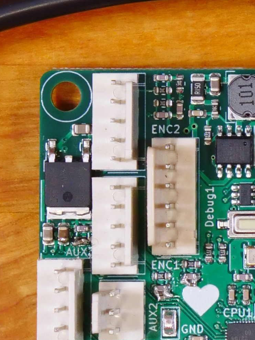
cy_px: 66
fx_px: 2779
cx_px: 425
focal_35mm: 283
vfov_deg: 7.0
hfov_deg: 5.2
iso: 1250
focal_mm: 35
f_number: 4.5
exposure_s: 1/60
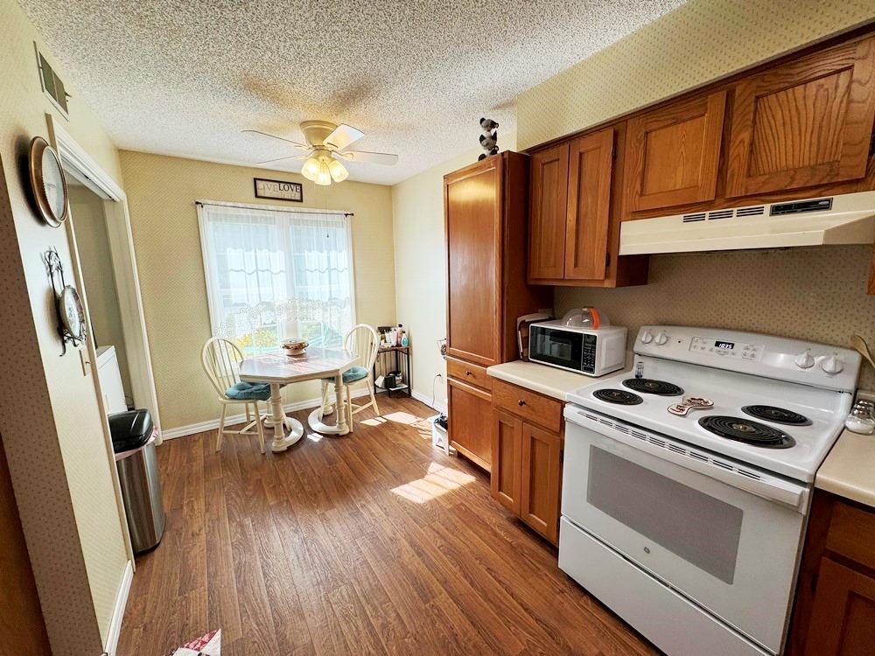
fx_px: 354
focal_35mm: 14
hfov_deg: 102.1
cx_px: 438
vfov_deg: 85.7
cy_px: 328
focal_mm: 2.22
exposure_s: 1/120
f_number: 2.2
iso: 50
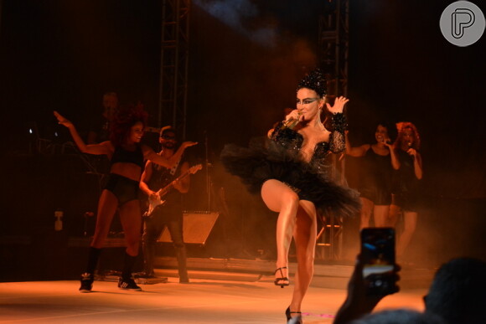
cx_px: 243
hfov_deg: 24.6
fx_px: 1114
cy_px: 162
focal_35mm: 82
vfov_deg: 16.6
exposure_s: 1/160
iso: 1600
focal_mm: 55
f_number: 4.5
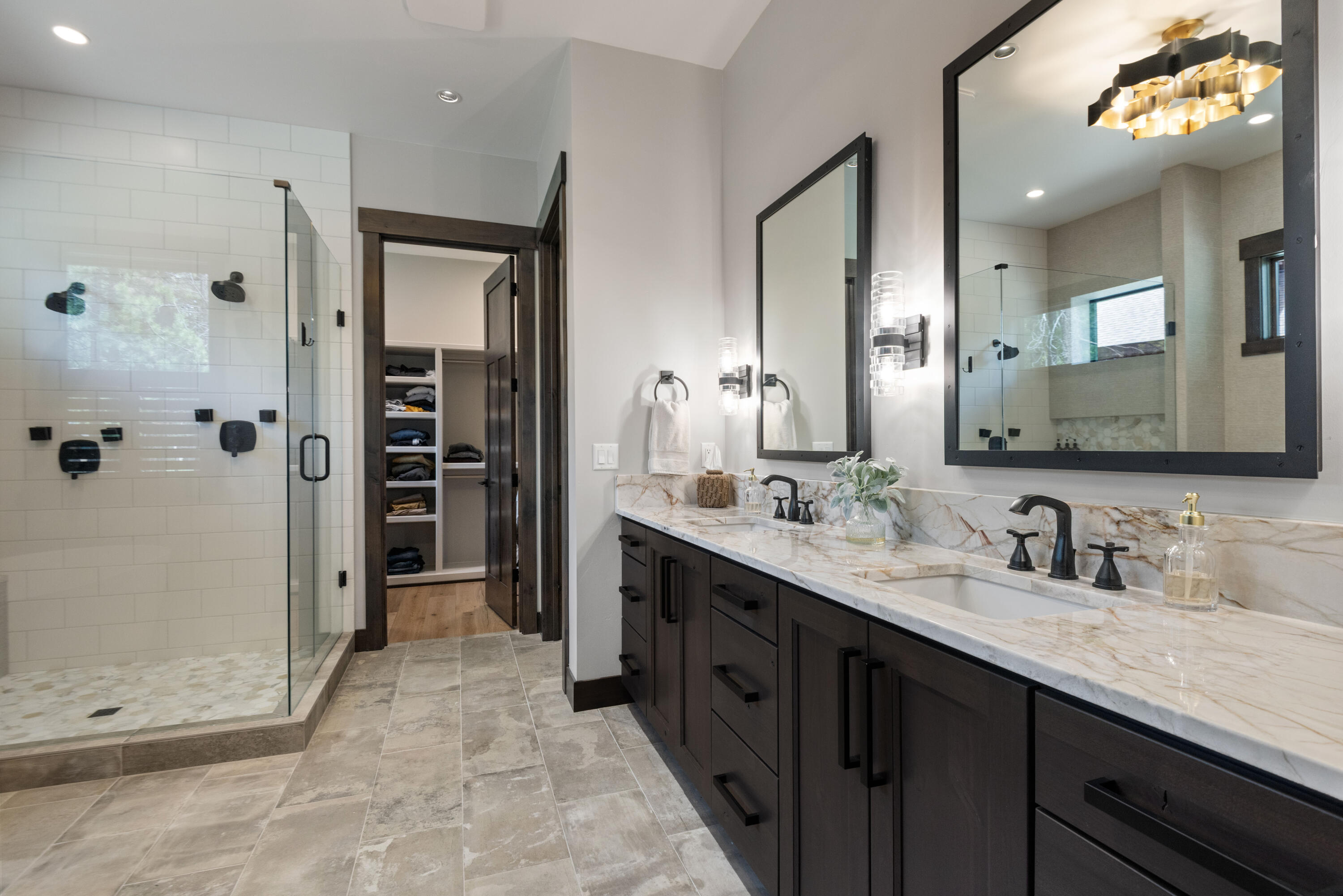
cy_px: 448
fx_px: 634
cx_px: 672
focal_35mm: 17
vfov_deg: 70.5
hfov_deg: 93.3
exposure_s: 1/20
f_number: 8
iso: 200
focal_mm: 17
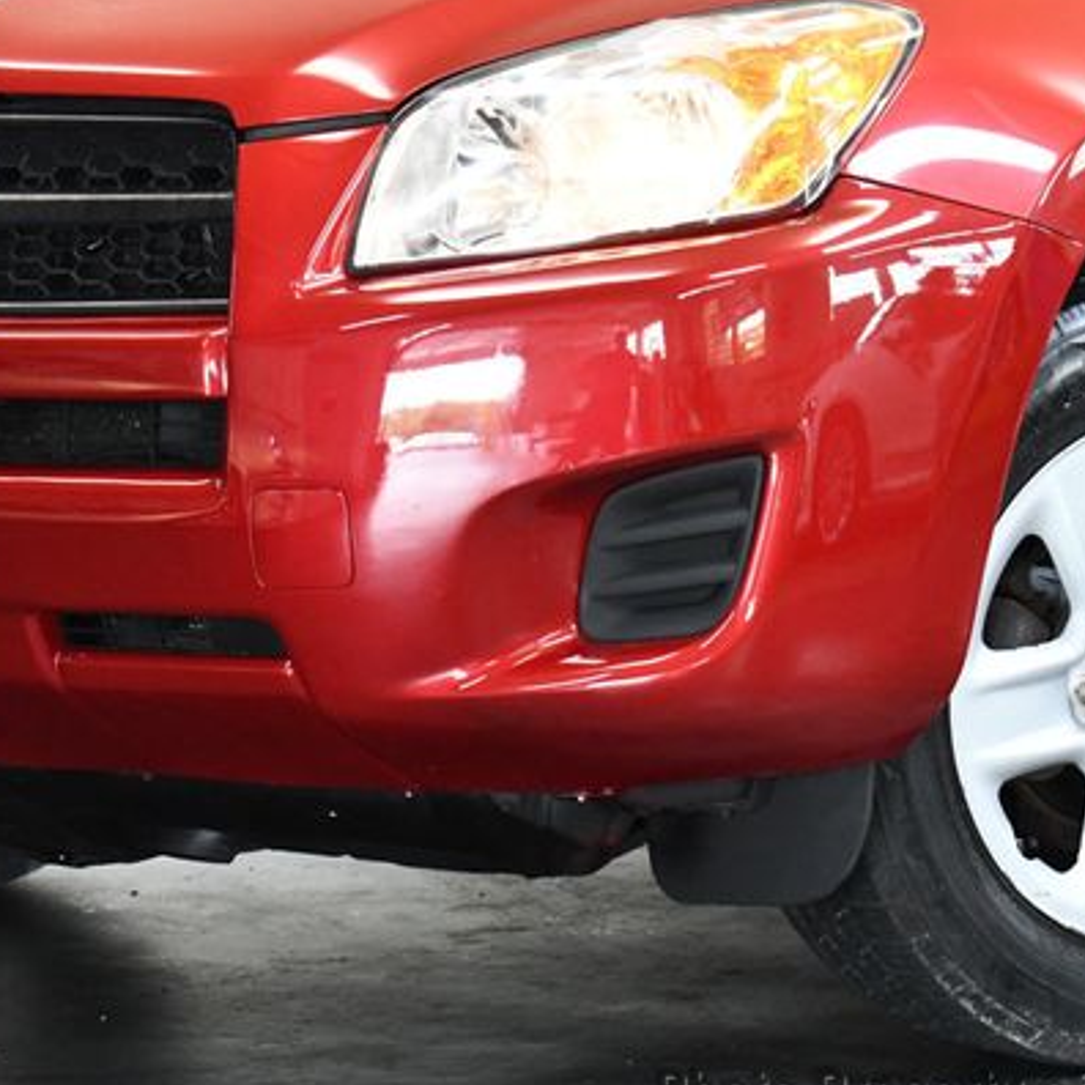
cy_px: 556
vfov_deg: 12.2
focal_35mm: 143
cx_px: 622
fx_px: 5071
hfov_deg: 12.2
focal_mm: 52
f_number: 5.6
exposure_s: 1/125
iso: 2200
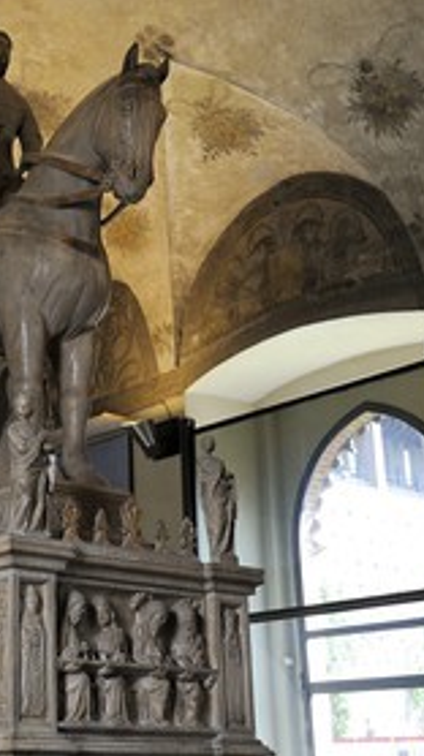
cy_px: 378
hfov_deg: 20.5
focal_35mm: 57
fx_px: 1141
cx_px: 27
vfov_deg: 36.6
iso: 800
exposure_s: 1/60
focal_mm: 36
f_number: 5
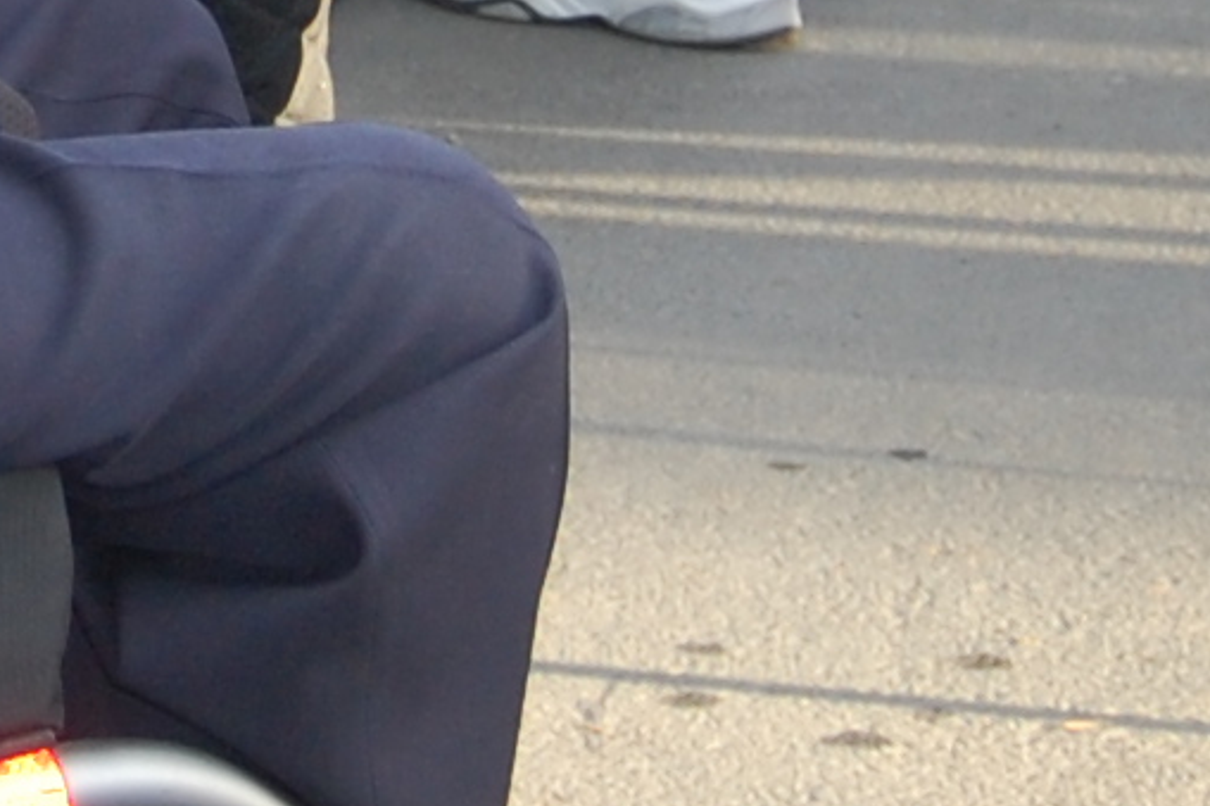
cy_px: -756
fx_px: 10414
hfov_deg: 6.6
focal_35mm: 310
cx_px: -364
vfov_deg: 4.4
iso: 400
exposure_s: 1/160
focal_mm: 35
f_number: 4.8
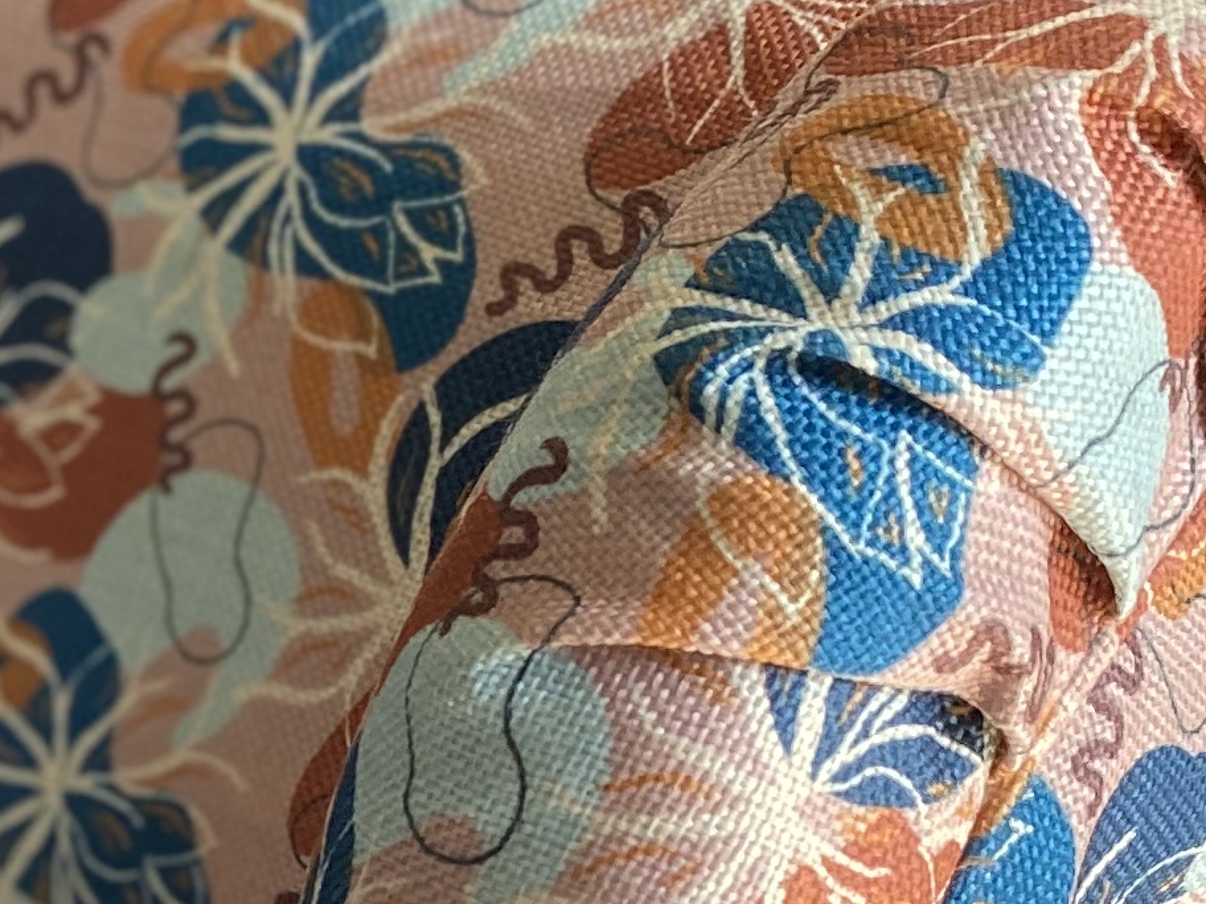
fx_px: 4007
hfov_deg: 16.0
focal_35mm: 115
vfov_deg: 12.4
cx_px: -462
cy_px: 1230
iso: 80
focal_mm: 4.25
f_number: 1.8
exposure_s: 1/121
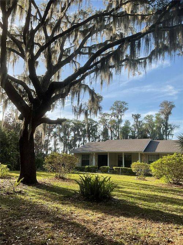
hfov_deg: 48.2
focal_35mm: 29
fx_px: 204
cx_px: 92
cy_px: 122
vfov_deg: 61.7
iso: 16
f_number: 1.8
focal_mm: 3
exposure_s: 1/1121
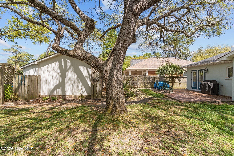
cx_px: 117
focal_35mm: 17
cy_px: 78
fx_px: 110
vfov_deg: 70.4
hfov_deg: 93.3
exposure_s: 1/250
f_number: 6.3
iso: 125
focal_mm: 17
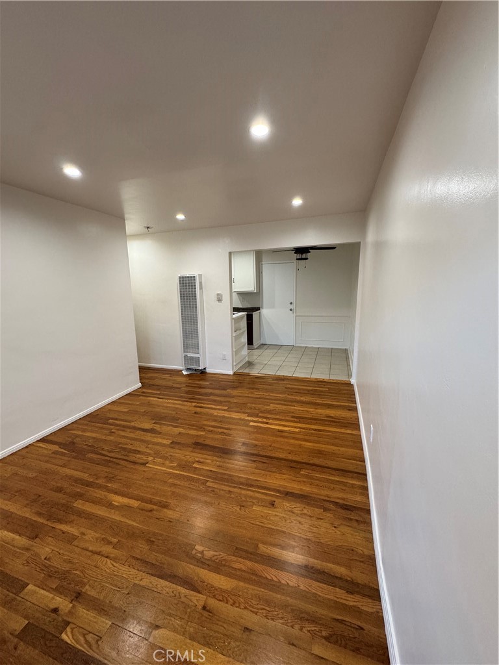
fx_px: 269
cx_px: 250
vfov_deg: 102.1
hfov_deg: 85.7
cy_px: 332
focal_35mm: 14
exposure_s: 1/120
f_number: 2.2
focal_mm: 2.22
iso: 250
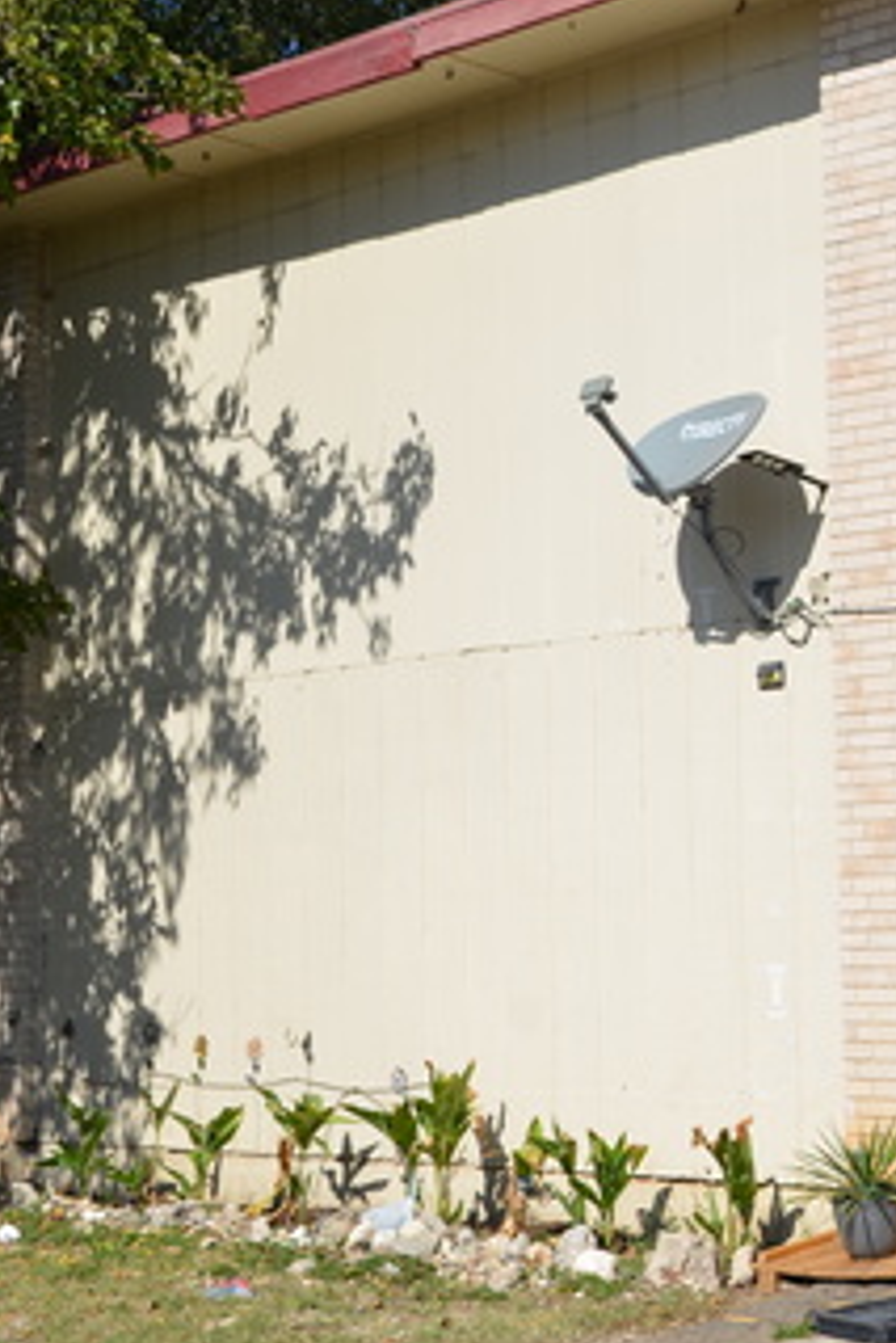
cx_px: 1190
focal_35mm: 66
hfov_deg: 19.0
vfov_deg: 30.5
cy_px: 602
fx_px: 2461
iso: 100
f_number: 8
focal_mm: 22
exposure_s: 1/250
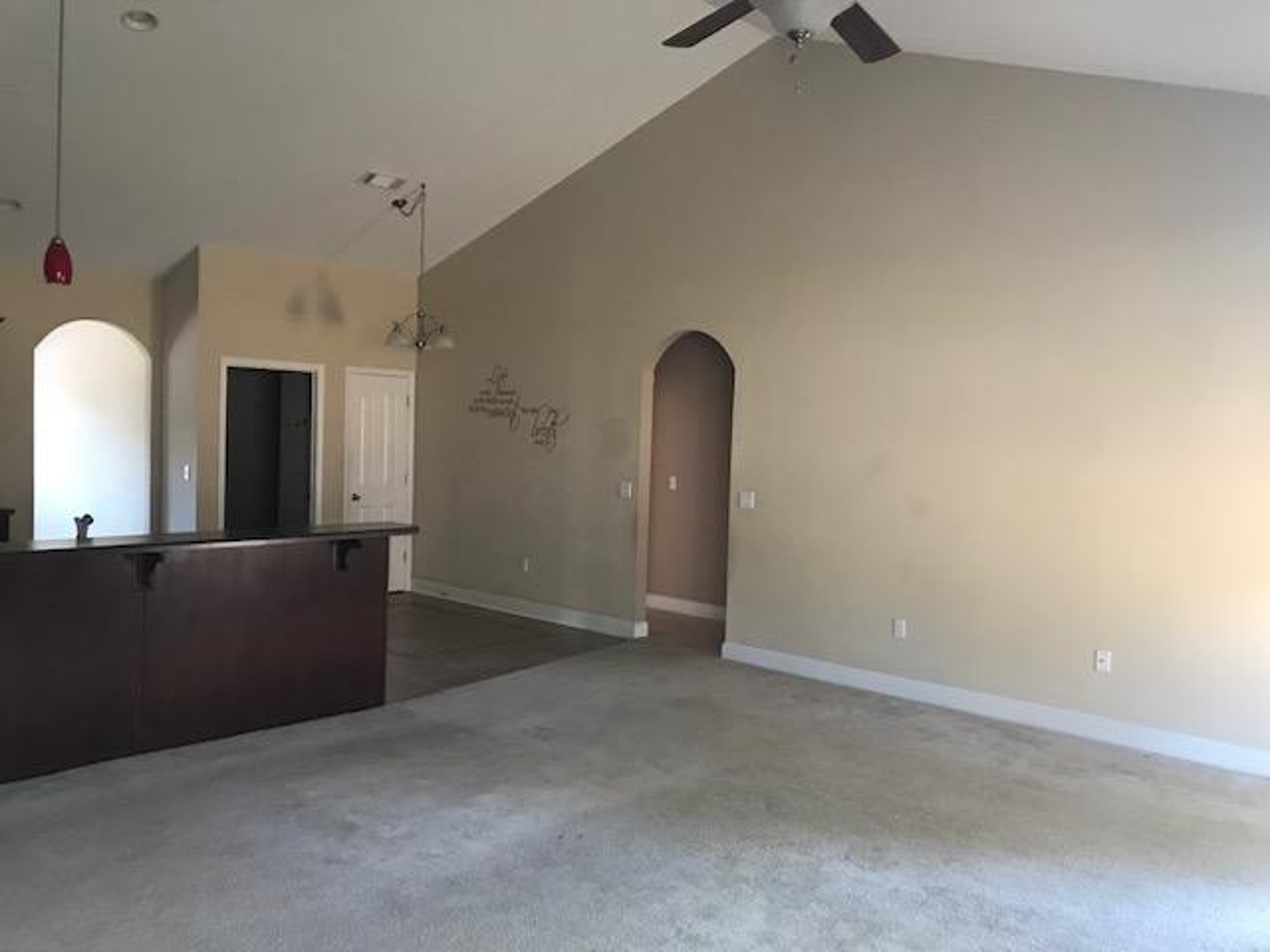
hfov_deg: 63.4
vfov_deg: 49.7
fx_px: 1027
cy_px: 476
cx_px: 635
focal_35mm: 28
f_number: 1.8
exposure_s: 1/15
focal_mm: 3.99
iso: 80
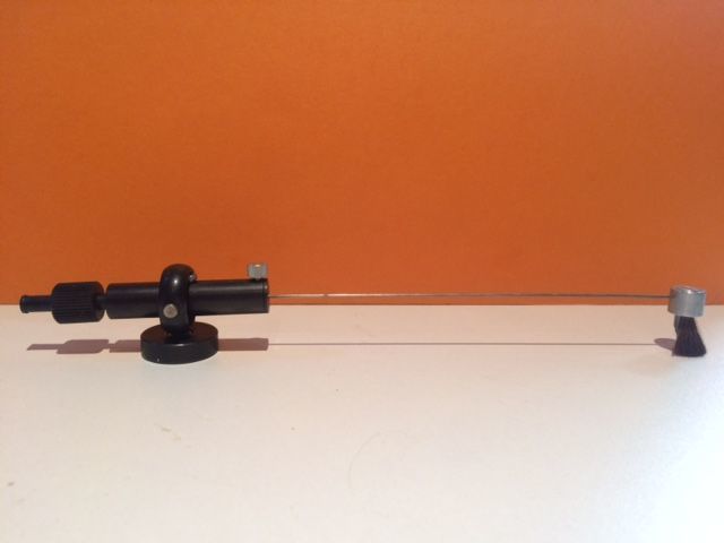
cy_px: 272
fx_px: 607
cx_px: 362
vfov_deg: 48.2
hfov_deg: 61.7
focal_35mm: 29
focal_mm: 4.15
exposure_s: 1/33
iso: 125
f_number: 2.2
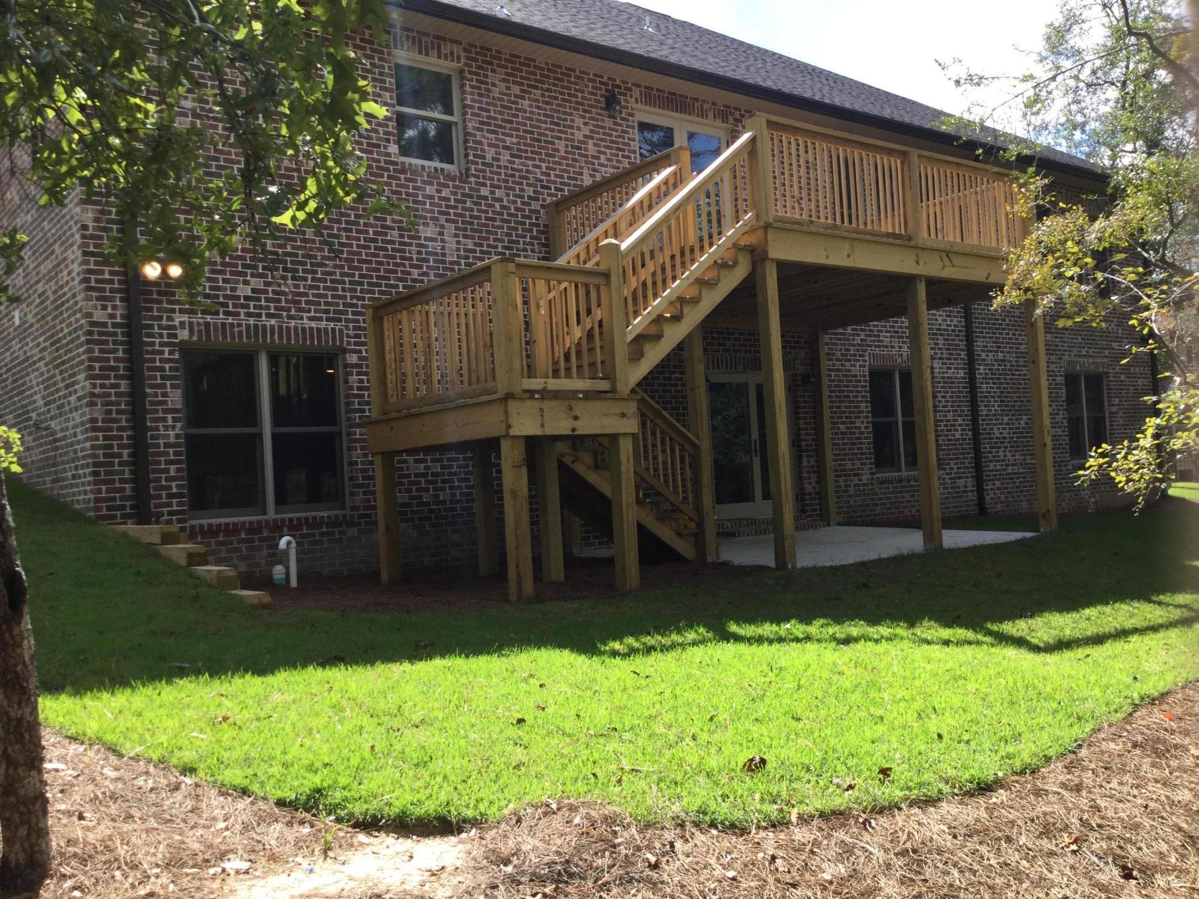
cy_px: 450
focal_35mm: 31
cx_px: 600
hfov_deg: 58.4
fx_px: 1074
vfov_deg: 45.4
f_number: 2.4
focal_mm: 3.3
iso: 25
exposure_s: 1/440
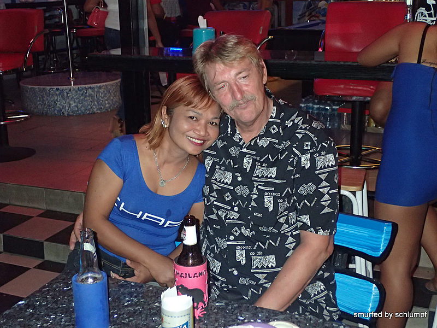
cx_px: 218
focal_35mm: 49
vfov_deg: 29.7
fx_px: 619
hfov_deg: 38.9
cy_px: 164
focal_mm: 8.99
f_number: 3.2
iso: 800
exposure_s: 1/50
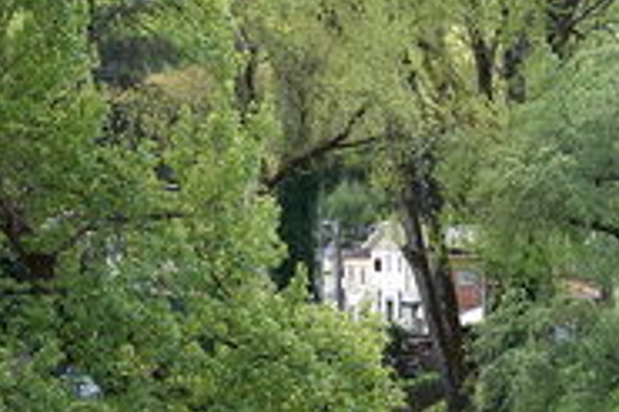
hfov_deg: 18.5
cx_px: 756
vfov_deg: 12.8
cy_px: 512
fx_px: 1787
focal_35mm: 104
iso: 320
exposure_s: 1/50
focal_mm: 32
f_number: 10
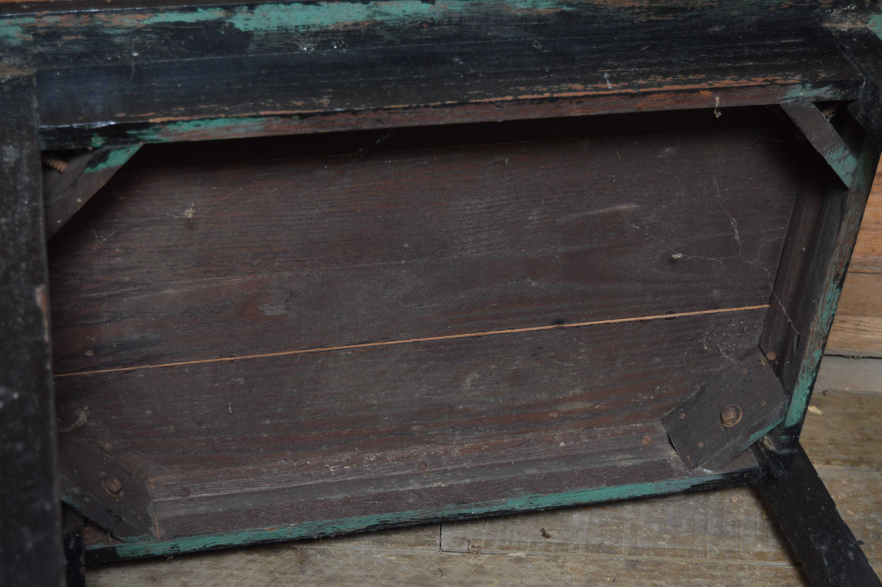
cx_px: 441
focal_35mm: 60
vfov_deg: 22.6
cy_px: 294
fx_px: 1469
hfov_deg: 33.4
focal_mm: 40
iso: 400
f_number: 5.6
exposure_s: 1/80
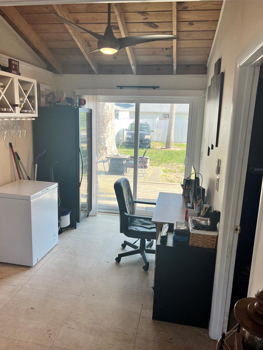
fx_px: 274
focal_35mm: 27
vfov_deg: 65.3
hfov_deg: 51.4
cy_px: 169
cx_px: 134
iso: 40
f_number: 1.5
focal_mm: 5.7
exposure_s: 1/261
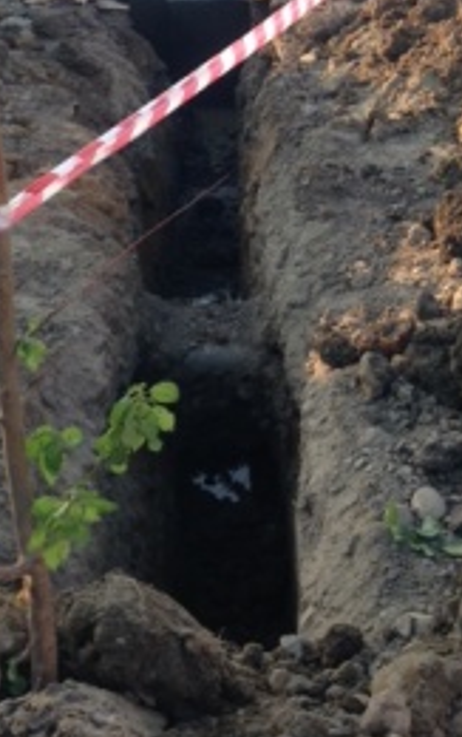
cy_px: 146
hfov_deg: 21.0
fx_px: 1246
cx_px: 221
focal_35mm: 62
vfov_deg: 32.0
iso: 50
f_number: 2.4
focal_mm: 4.13
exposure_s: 1/190
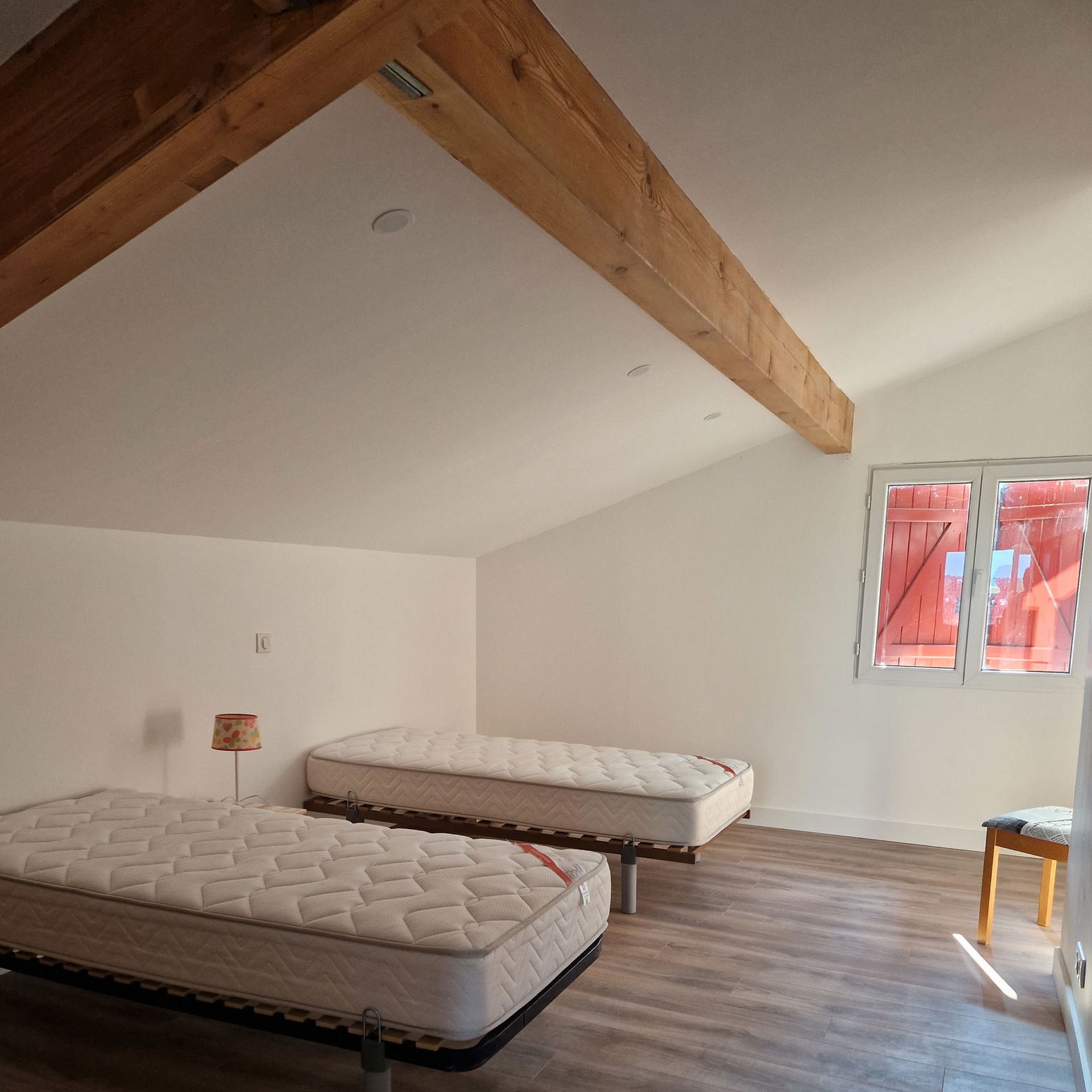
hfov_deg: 57.3
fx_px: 999
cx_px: 539
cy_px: 734
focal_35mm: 28
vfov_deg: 56.0
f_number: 1.8
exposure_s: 1/100
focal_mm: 5.4
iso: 250
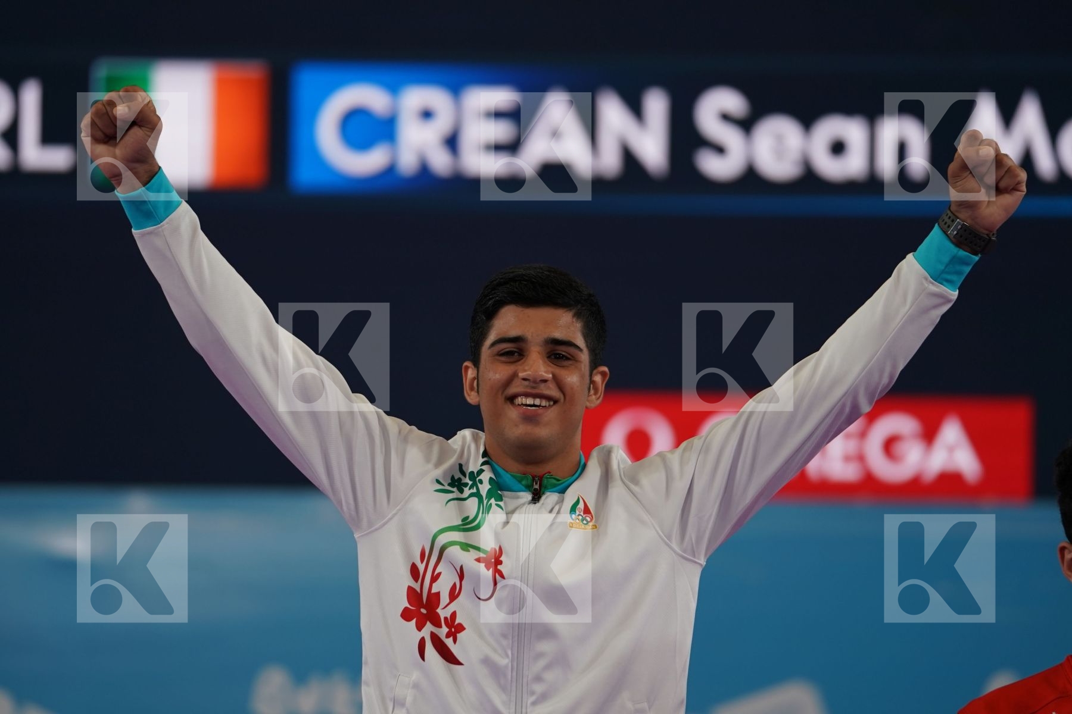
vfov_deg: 4.6
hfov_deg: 6.9
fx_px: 8933
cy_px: 357
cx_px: 536
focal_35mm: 300
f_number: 2.8
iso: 200
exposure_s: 1/250
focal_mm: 200
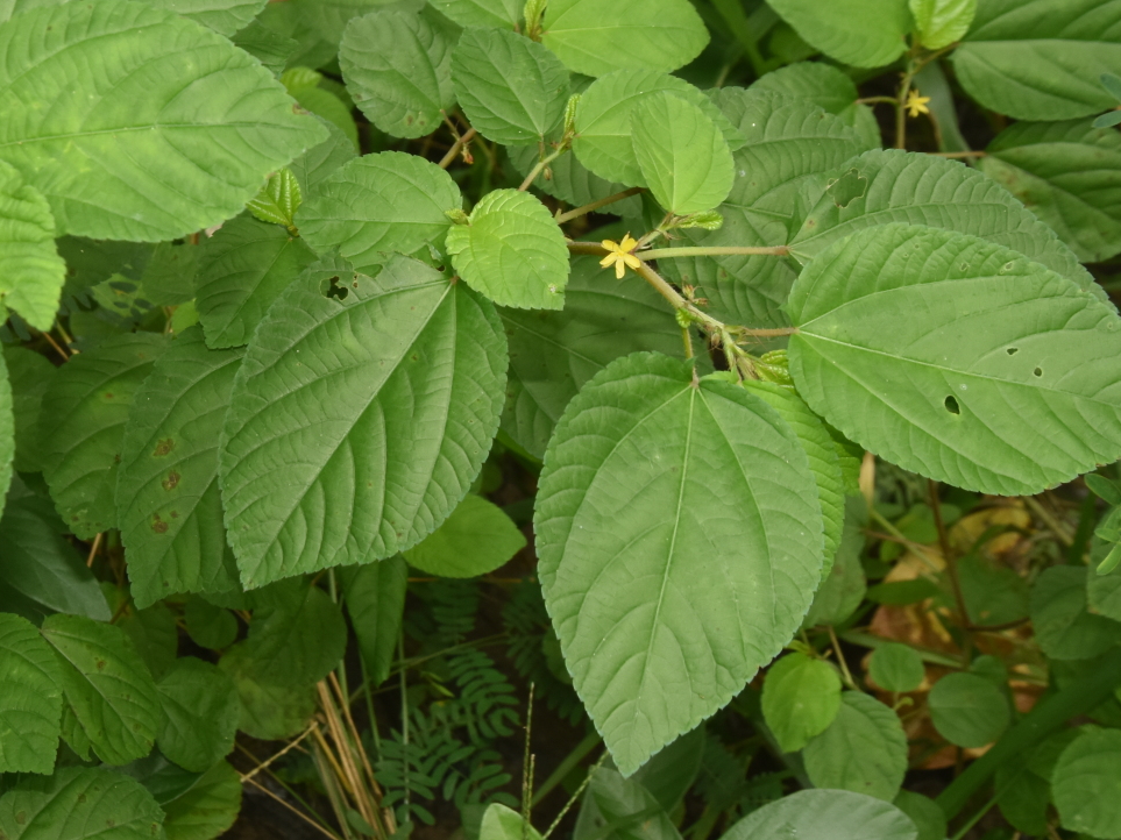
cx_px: 236
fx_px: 3724
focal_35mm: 115
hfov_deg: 17.0
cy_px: 309
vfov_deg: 12.9
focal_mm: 40
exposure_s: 1/160
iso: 500
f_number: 10
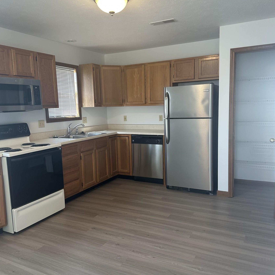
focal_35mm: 29
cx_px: 137
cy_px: 139
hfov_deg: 55.6
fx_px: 261
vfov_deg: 55.6
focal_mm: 6.86
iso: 160
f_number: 1.78
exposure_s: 1/120
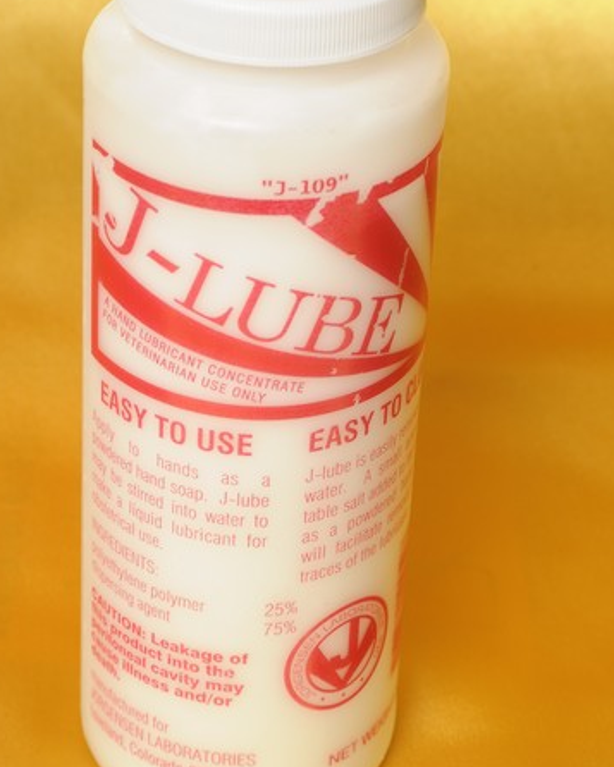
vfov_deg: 13.5
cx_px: 270
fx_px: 3247
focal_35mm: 143
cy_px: 387
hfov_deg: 10.8
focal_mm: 85
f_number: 16
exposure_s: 1/200
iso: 200
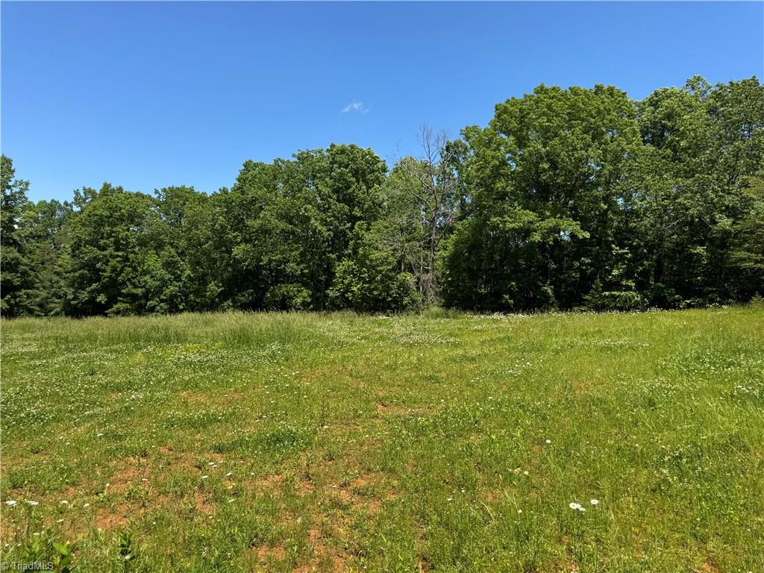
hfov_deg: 71.6
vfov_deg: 56.8
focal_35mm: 24
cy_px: 286
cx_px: 382
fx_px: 530
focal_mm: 6.76
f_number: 1.78
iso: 80
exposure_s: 1/2506
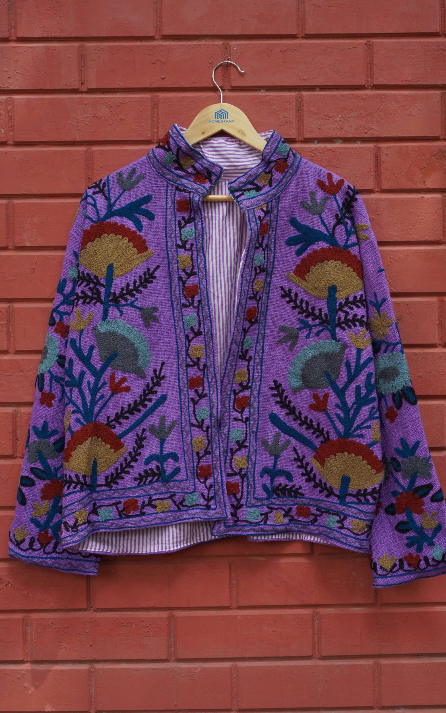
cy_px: 352
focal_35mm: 52
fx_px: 1011
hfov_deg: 24.9
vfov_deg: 38.9
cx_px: 232
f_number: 7.1
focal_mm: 50
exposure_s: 1/160
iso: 640
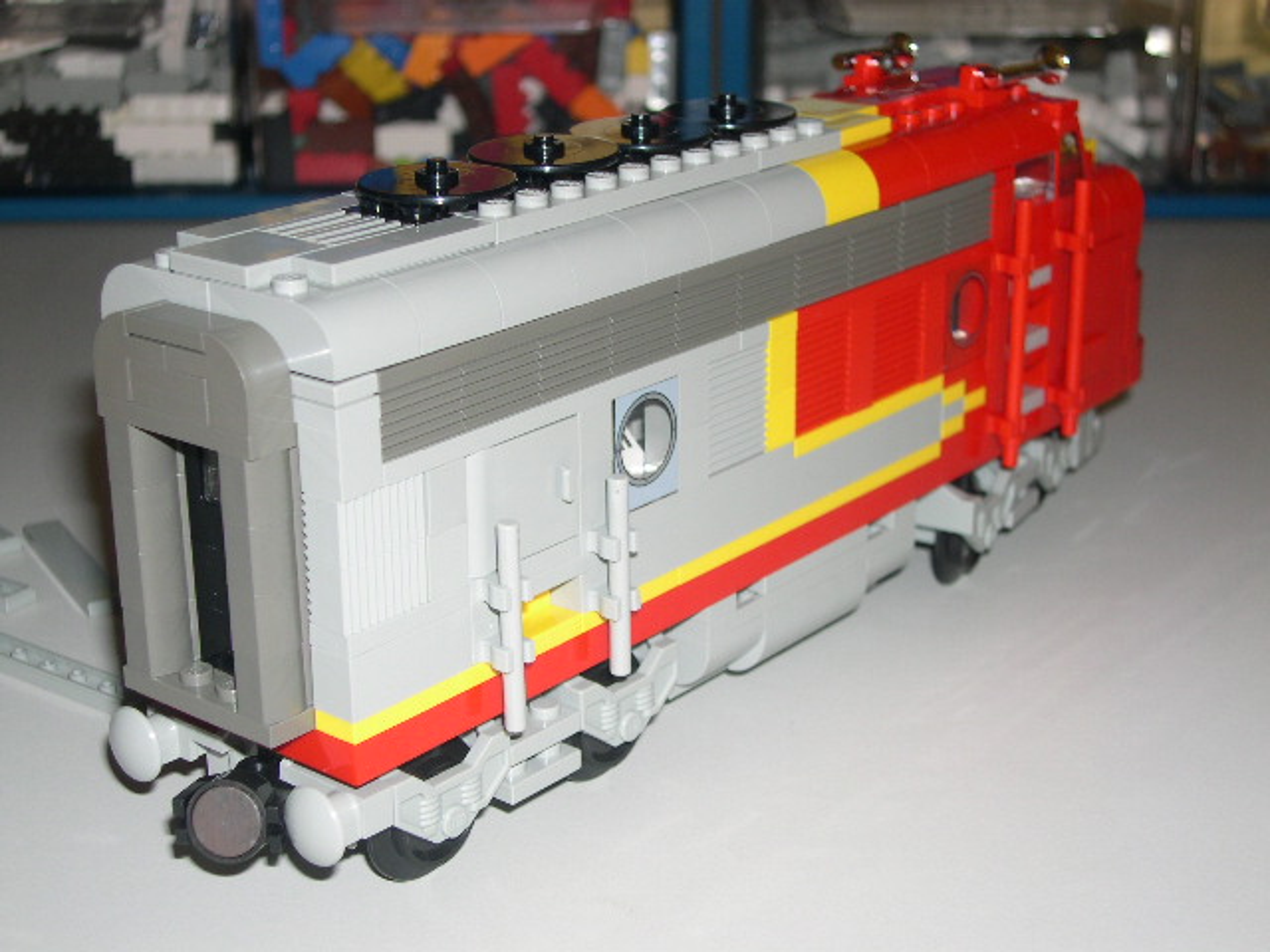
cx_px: 635
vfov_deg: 25.7
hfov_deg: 33.8
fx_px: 2091
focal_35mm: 57
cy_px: 476
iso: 100
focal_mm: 12.2
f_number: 3.4
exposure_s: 1/60
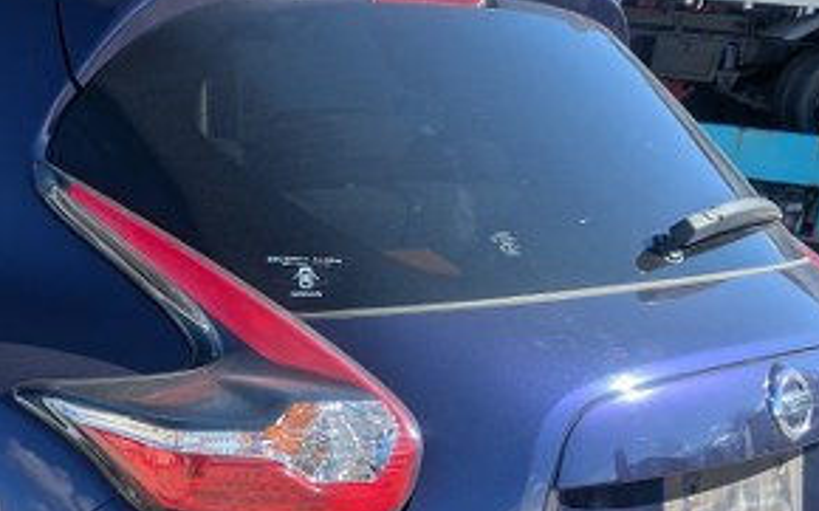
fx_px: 1629
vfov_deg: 17.4
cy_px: 511
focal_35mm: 73
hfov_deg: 26.8
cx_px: 18
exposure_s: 1/1225
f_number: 1.89
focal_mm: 5.43
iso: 45
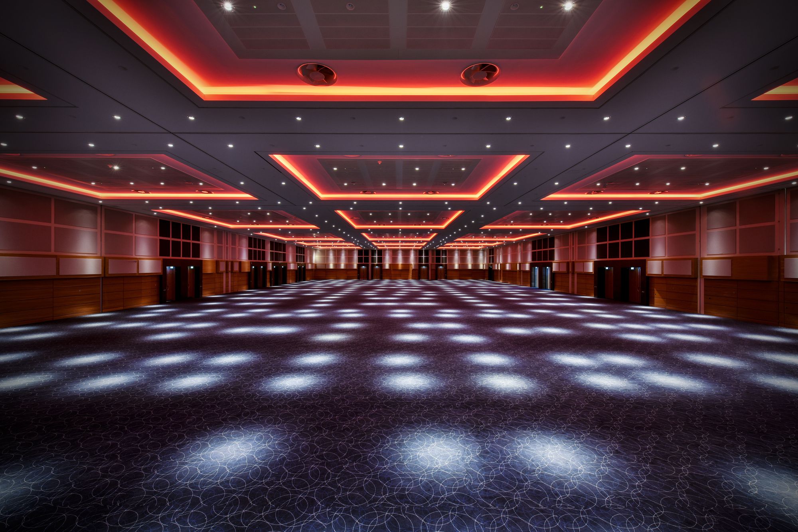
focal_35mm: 14
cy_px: 266
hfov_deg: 104.2
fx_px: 310
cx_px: 399
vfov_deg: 81.2
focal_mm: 14
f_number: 13
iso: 125
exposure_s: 3
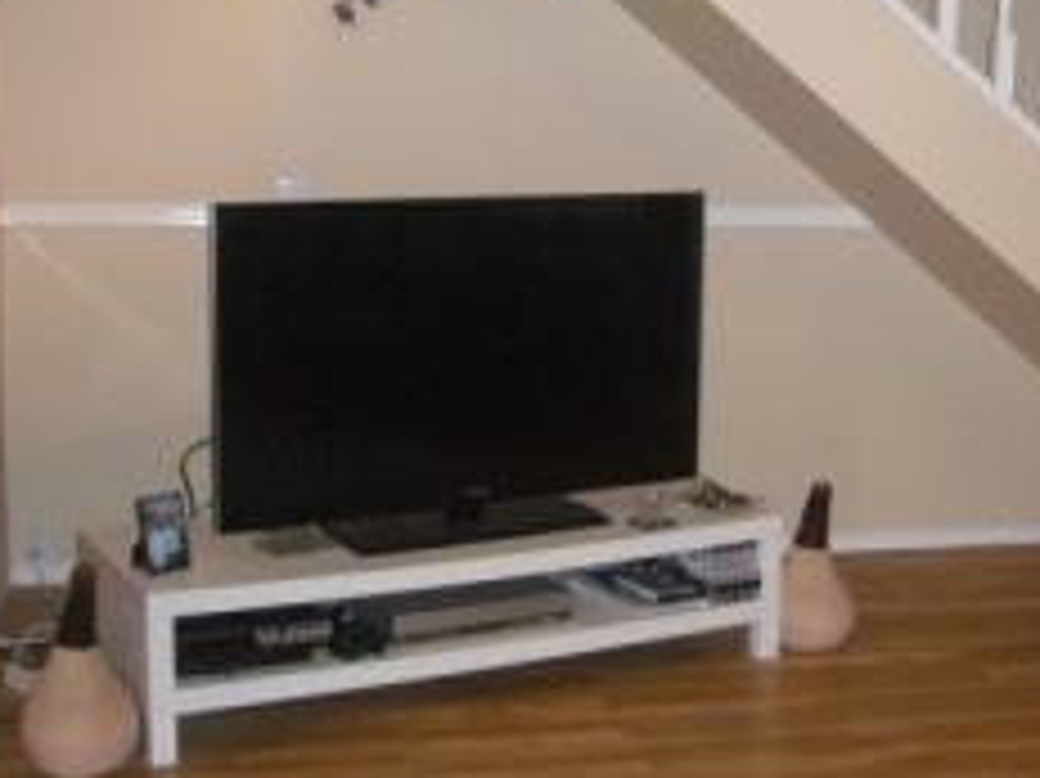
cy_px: 328
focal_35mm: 62
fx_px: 1862
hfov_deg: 30.9
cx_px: 729
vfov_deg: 23.6
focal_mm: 5.2
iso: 320
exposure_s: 1/30
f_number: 2.9
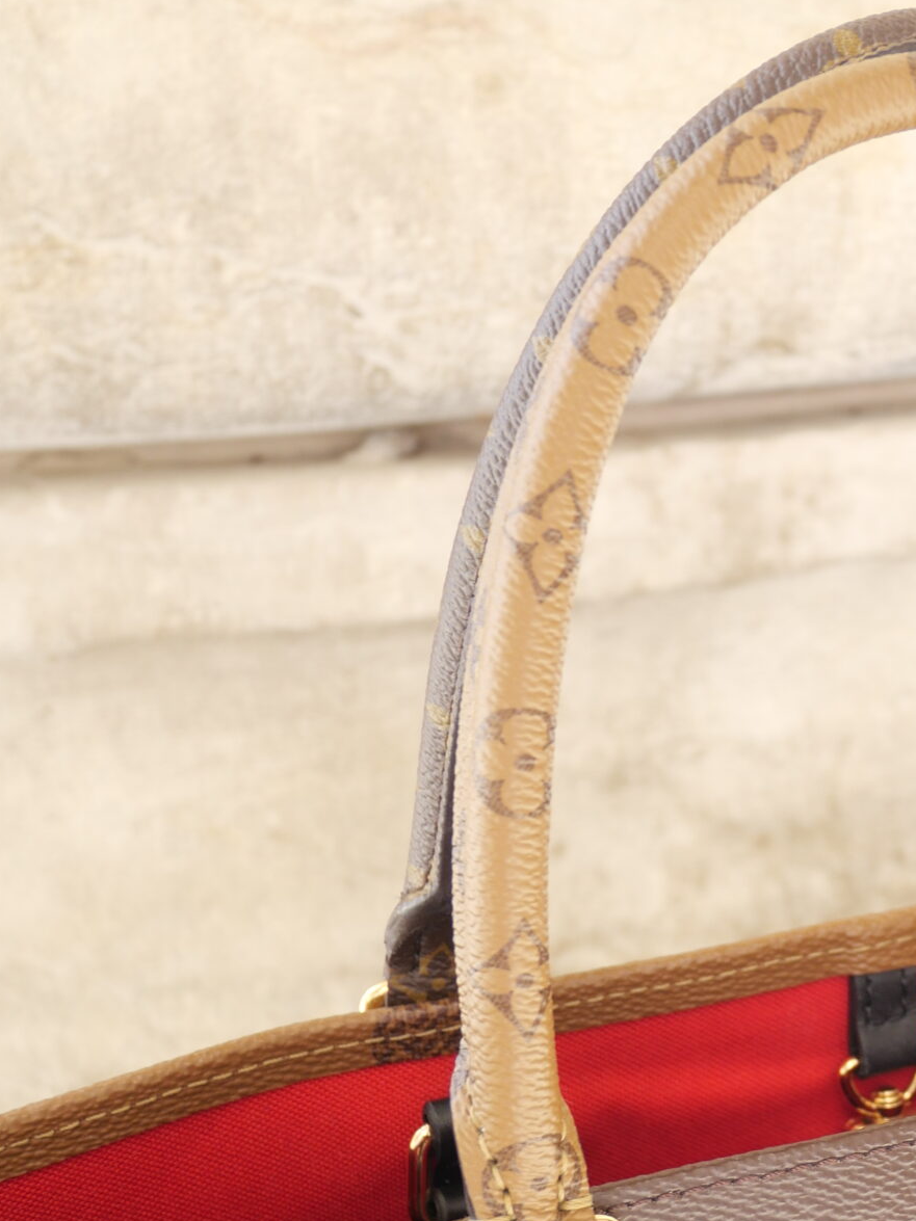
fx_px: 2153
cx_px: 908
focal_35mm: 61
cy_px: 877
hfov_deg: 23.1
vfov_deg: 31.3
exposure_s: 1/80
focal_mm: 14
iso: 200
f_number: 3.7
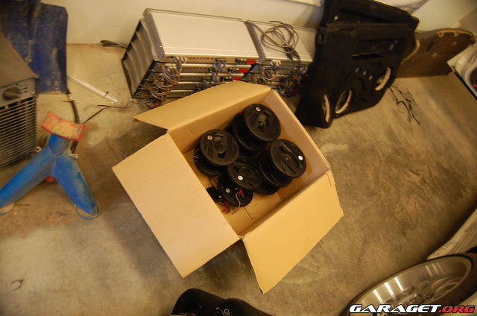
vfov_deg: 47.7
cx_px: 238
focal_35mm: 27
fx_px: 357
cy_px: 158
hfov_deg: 67.5
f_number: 3.5
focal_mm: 18
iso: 800
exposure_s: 1/15
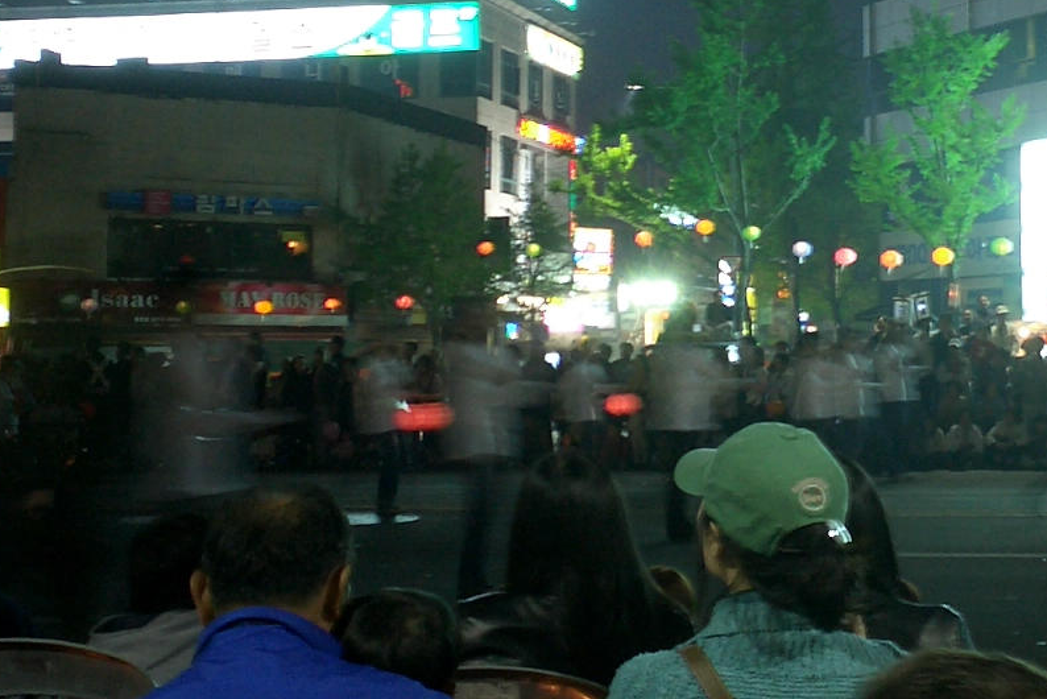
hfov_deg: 31.7
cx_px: 814
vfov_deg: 21.9
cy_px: 245
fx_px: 1804
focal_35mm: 62
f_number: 3.5
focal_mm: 5.6
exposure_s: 1/3.33
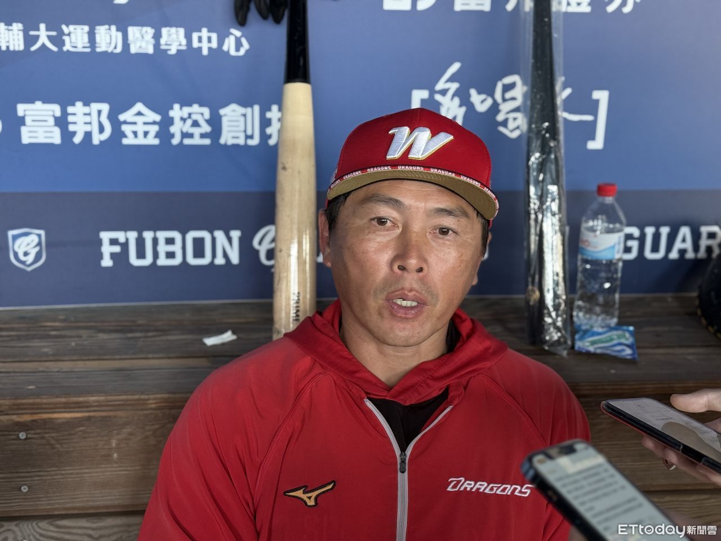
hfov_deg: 39.7
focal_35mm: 48
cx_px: 360
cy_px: 270
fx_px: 1000
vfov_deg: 30.3
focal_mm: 6.76
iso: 160
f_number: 1.78
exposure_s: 1/60
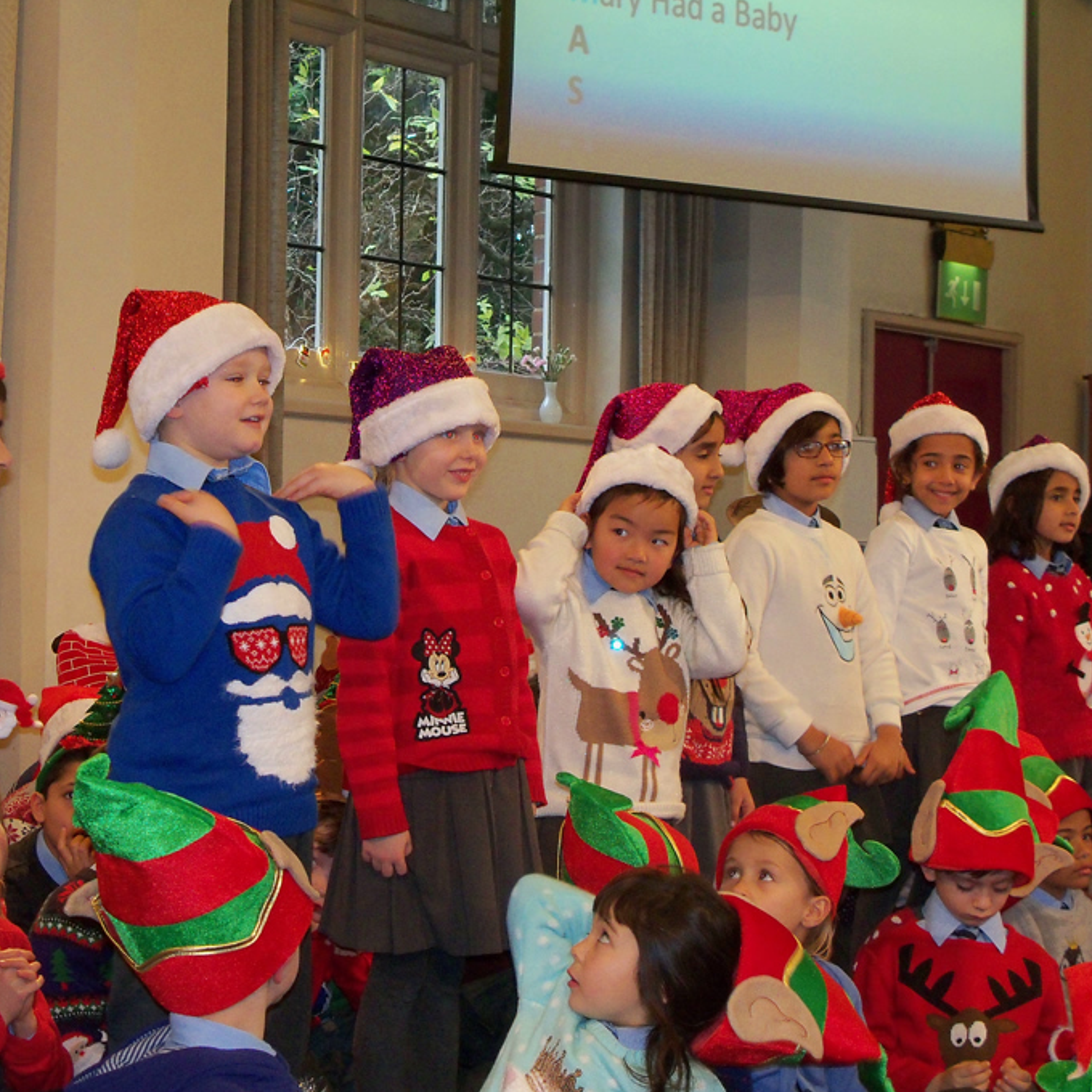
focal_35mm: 83
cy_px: 546
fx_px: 2962
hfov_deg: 20.8
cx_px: 418
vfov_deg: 20.9
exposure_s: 1/30
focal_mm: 12.3
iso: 320
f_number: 4.1
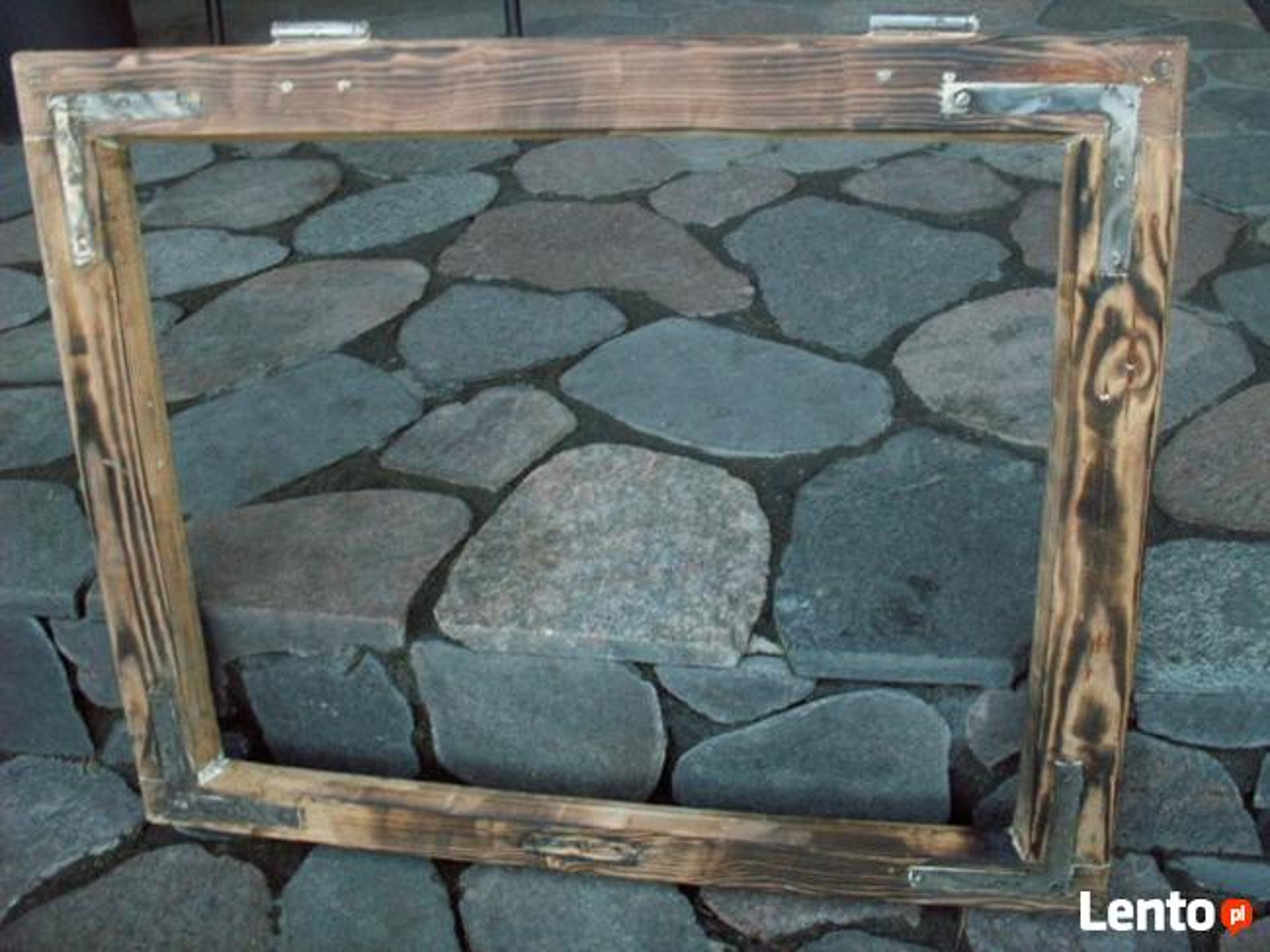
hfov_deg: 52.6
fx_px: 1284
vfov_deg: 40.7
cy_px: 476
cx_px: 635
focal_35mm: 35
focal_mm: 5.86
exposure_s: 1/40
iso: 80
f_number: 2.8
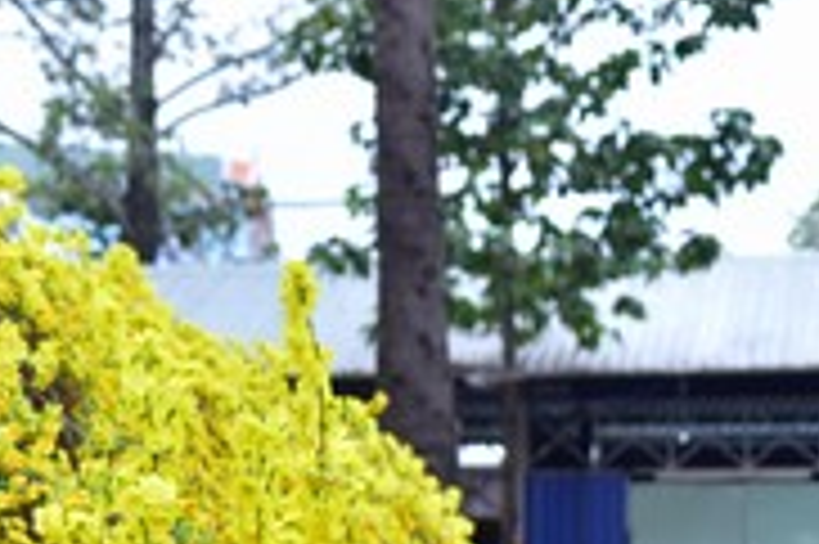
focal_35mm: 179
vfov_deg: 7.6
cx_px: -572
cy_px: 616
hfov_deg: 10.9
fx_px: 4068
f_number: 3.2
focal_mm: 50
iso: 100
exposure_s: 1/320
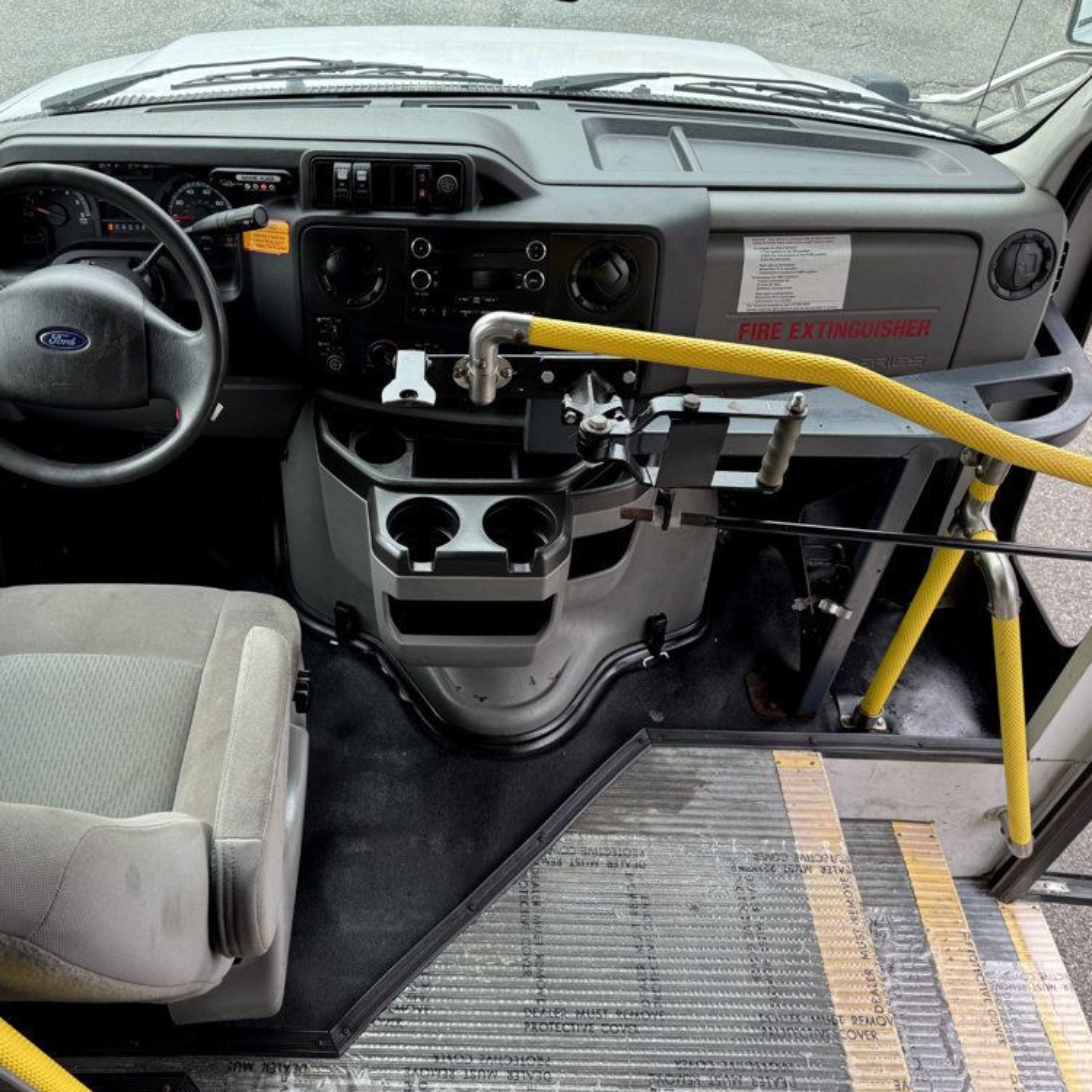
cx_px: 453
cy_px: 550
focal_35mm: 29
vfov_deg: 55.6
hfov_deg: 55.3
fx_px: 1035
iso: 64
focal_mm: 6.76
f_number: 1.78
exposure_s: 1/234
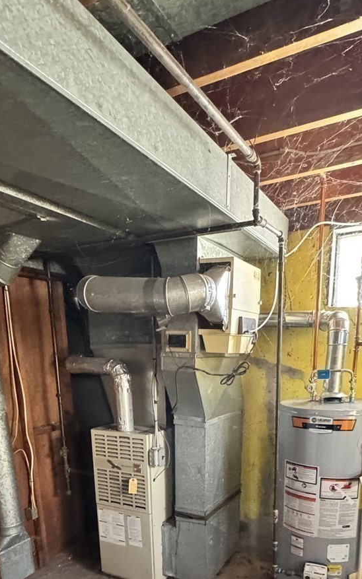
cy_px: 458
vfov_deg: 64.6
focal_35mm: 26
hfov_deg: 47.6
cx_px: 188
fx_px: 410
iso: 1250
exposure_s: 1/60
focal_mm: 2.22
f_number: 2.2
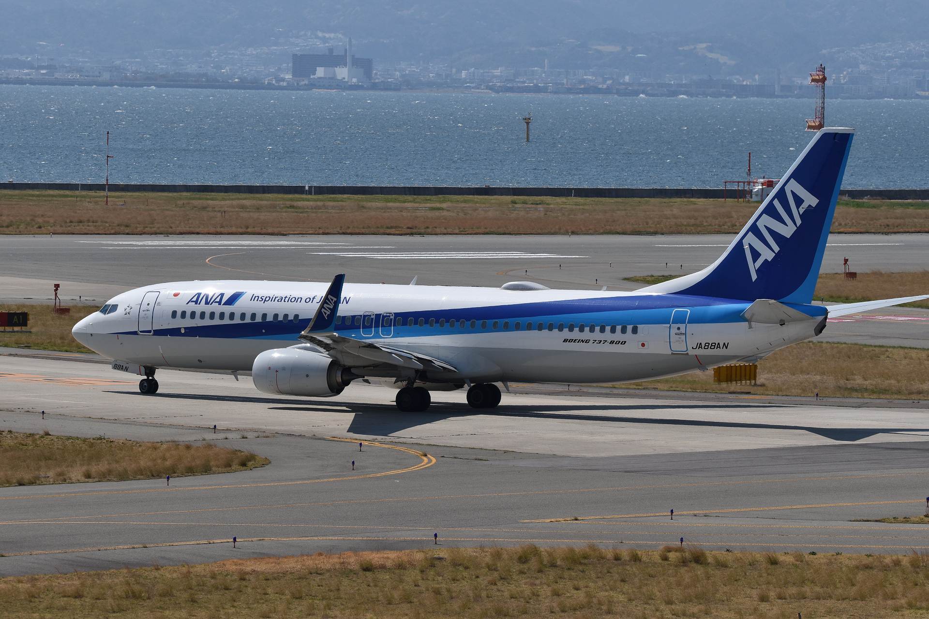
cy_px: 310
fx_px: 5806
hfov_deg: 9.1
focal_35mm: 225
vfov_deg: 6.1
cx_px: 464
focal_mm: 150
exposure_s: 1/1000
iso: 200
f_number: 9
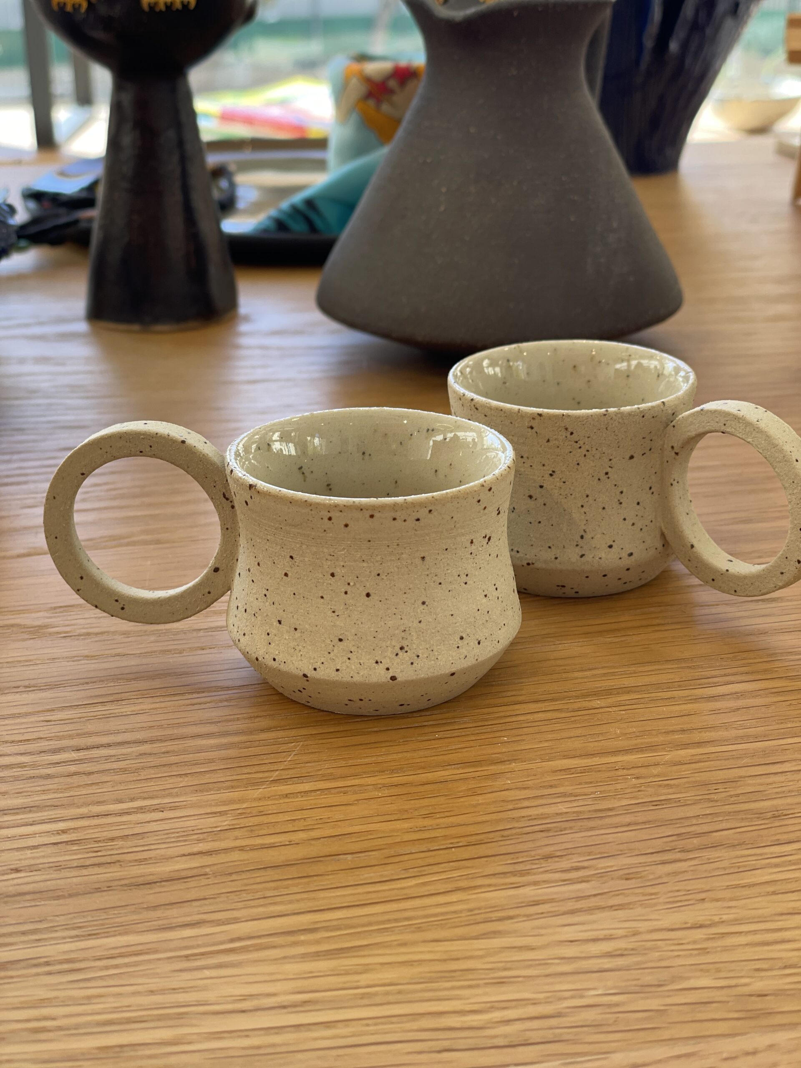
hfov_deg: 28.0
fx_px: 1604
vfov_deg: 36.8
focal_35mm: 52
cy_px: 534
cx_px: 400
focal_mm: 6
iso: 32
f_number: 2
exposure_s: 1/122
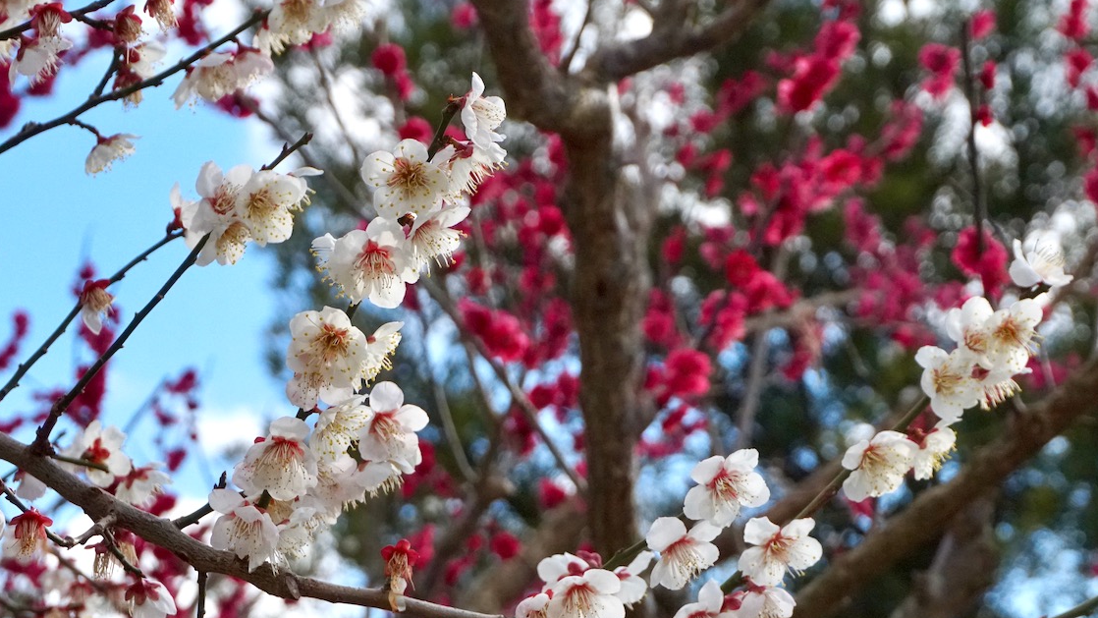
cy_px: 472
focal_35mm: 95
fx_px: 2766
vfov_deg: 12.7
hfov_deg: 22.5
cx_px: 544
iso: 1600
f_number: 8
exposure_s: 1/4000
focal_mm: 44
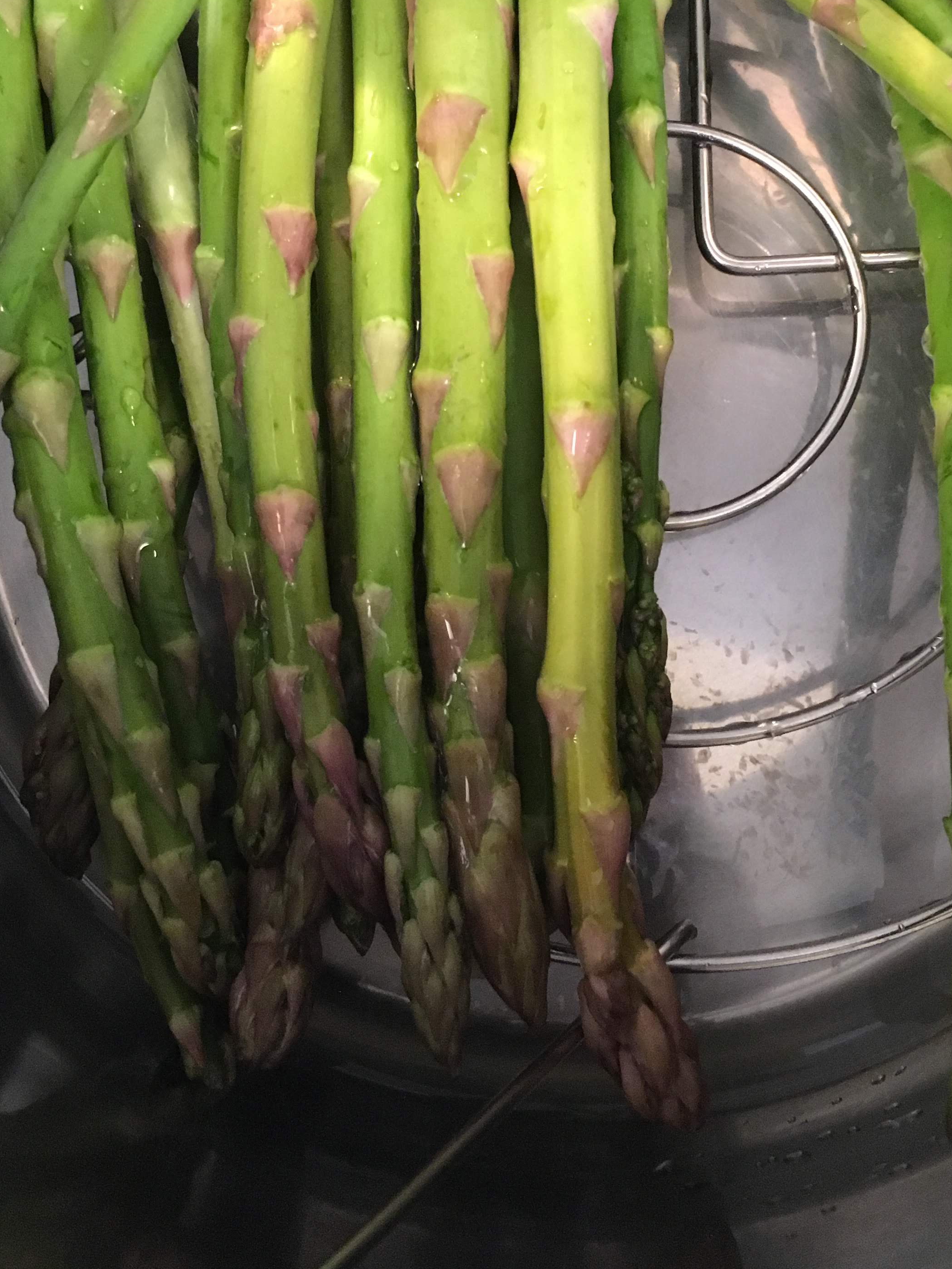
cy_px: 447
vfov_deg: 44.3
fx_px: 1540
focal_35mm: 42
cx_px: 542
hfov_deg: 34.3
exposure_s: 1/15
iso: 250
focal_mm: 4.15
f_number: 2.2
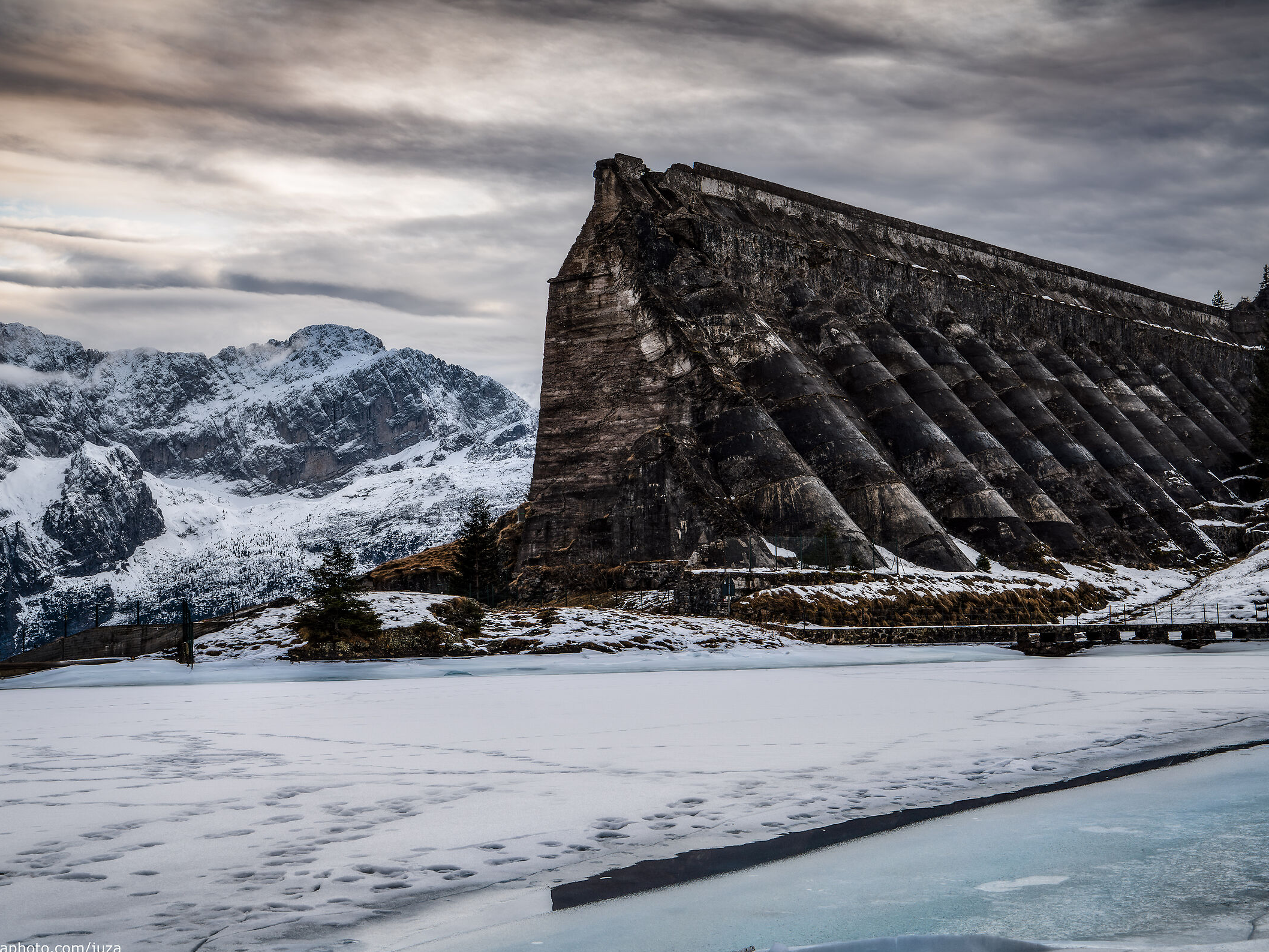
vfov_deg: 24.3
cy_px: 479
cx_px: 588
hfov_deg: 32.0
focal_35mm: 60
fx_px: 2212
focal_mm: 55.3
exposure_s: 1/100
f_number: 11
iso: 100
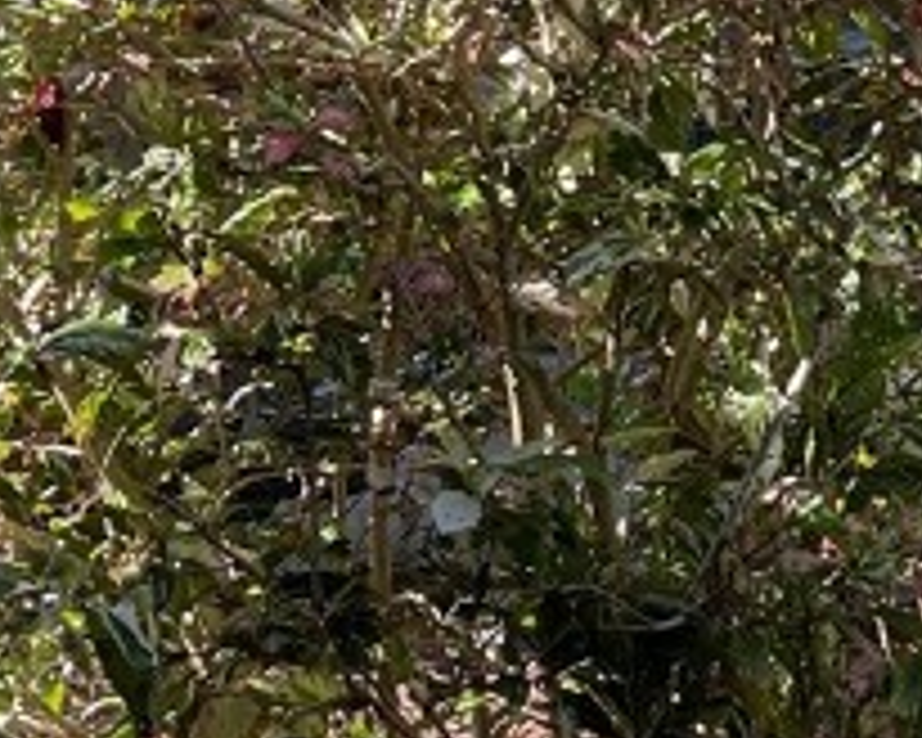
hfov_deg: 14.8
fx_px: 3466
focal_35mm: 127
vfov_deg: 12.1
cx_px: 971
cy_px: 261
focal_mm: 5.1
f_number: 1.6
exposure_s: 1/578
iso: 32
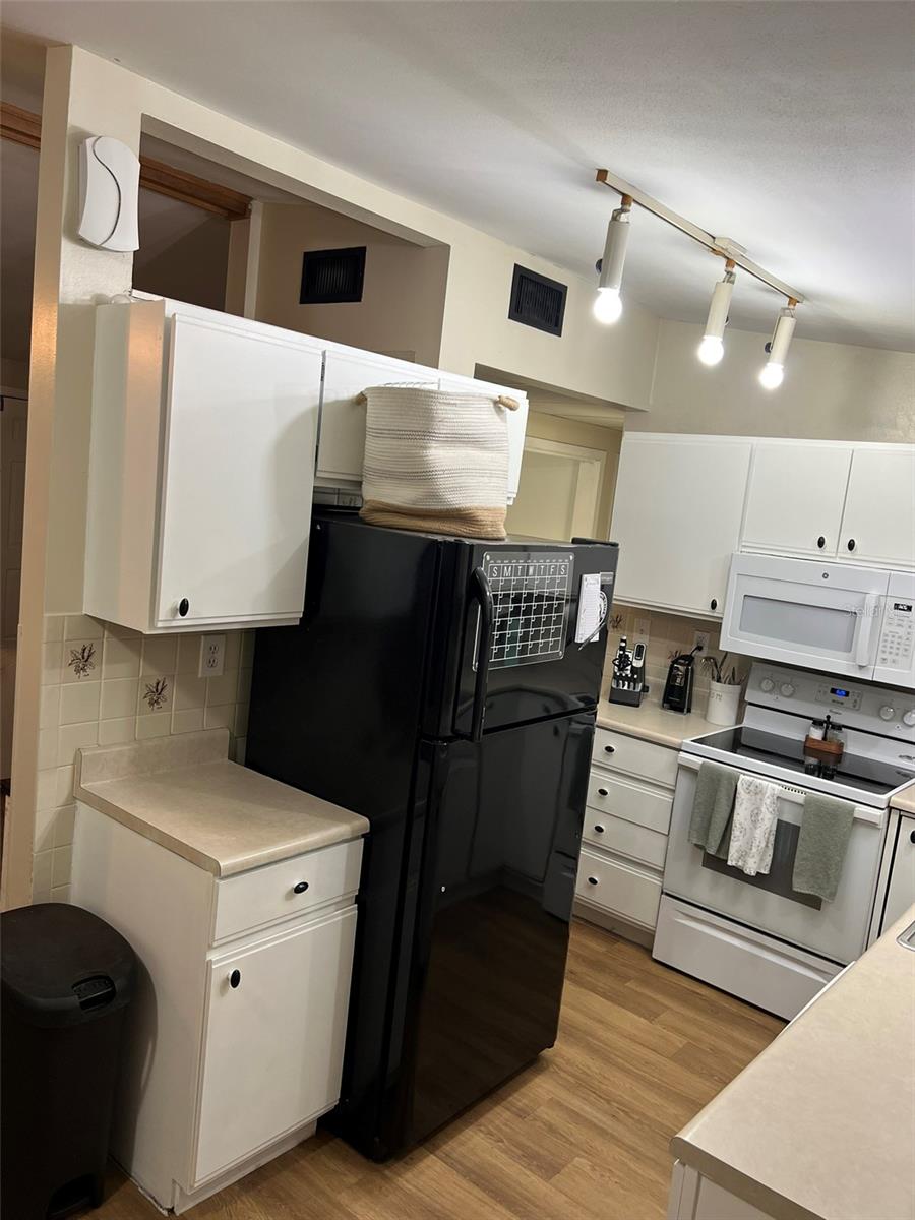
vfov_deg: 67.3
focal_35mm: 26
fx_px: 916
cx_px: 458
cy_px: 610
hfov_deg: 53.1
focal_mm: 5.7
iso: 64
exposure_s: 1/60
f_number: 1.5
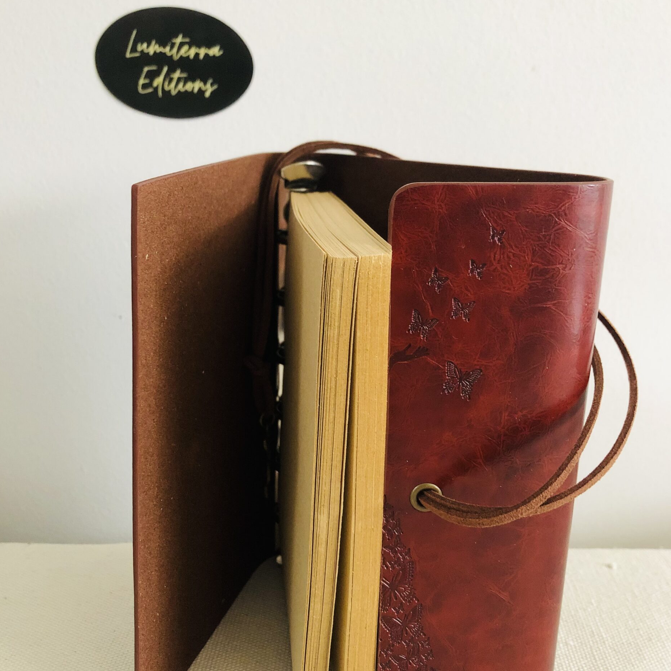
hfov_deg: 48.5
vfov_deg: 48.4
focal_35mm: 34
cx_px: 337
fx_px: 746
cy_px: 372
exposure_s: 1/15
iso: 100
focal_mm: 3.99
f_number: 1.8
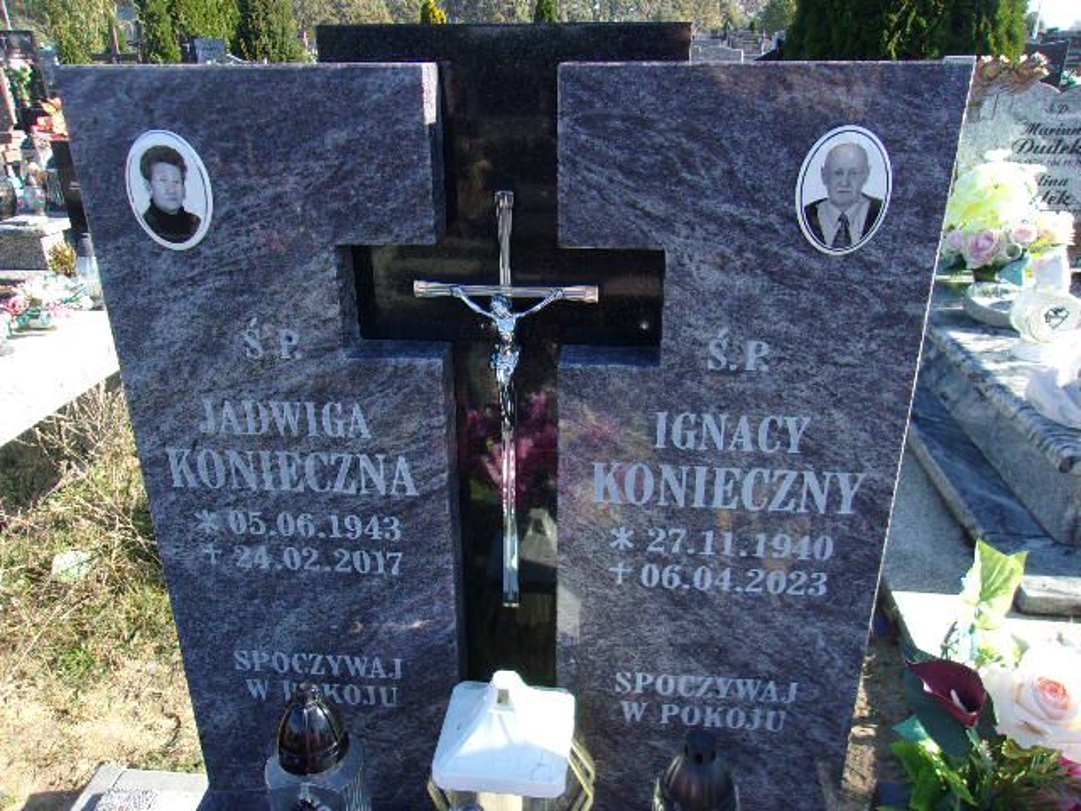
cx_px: 540
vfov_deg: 51.4
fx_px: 843
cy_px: 406
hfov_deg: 65.3
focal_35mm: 27
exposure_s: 1/300
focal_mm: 4.9
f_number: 3
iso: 80
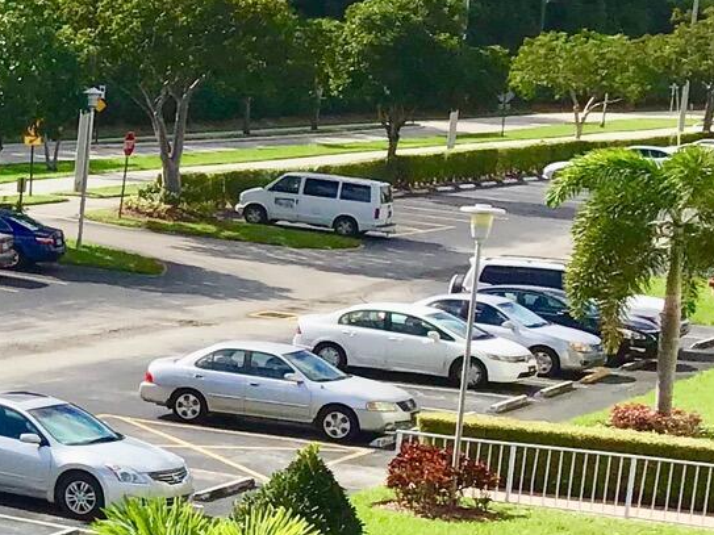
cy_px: 329
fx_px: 2413
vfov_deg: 12.6
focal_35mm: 117
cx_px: -554
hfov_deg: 14.8
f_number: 2.4
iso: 25
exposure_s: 1/1852
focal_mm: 3.3
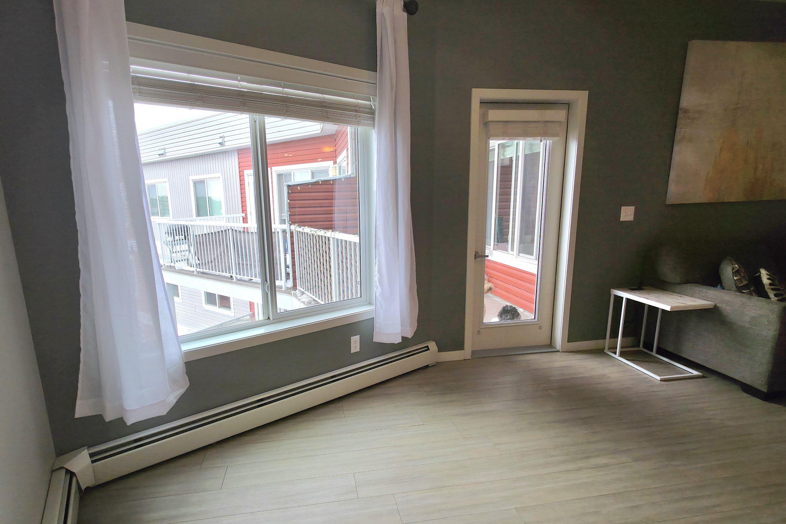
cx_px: 364
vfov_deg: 73.7
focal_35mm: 16
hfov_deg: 96.6
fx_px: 349
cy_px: 273
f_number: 1.9
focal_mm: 2.2
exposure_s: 1/120
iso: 20
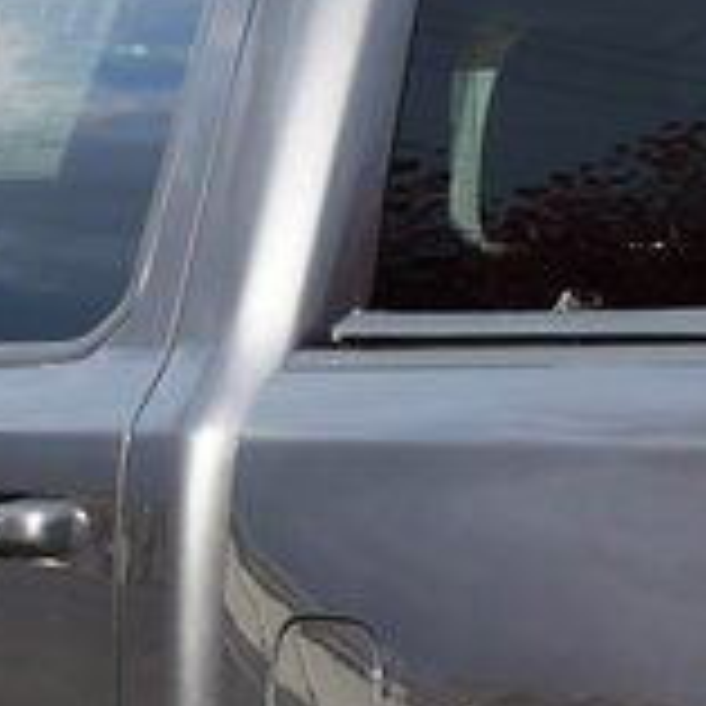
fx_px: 5861
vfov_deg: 6.8
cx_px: 976
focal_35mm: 254
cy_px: 872
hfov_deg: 6.8
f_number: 7.1
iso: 200
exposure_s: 1/250
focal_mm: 22
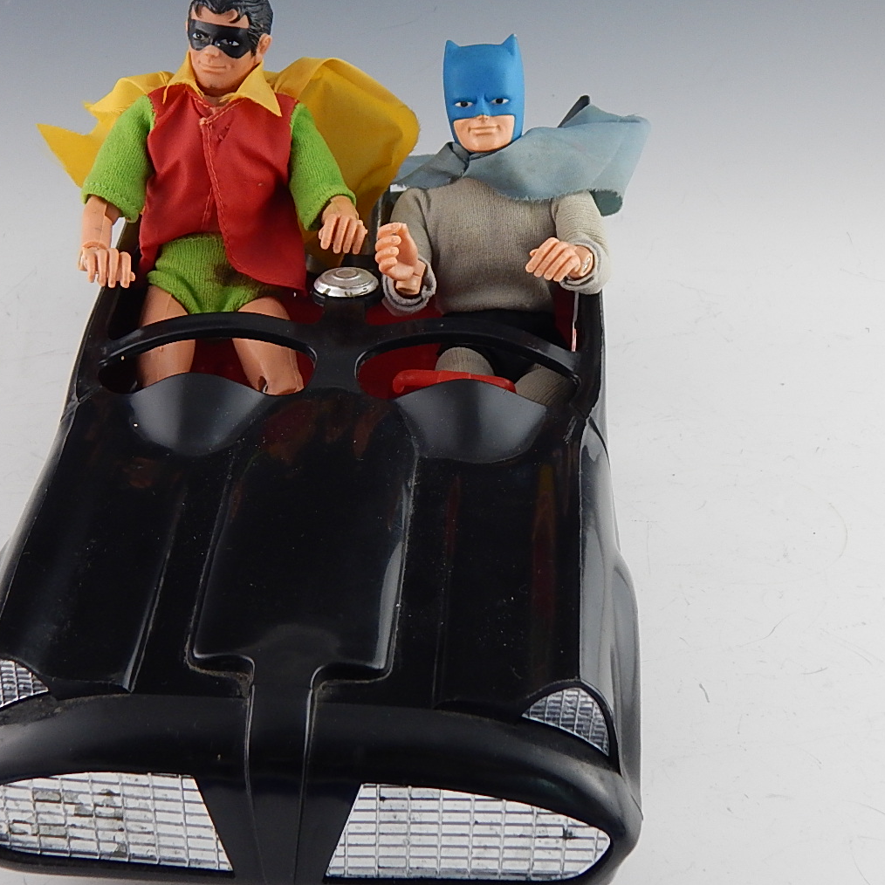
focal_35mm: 60
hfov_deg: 28.6
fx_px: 1735
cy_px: 432
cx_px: 364
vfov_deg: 28.6
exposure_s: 1/30
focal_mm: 7.7
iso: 220
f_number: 3.6
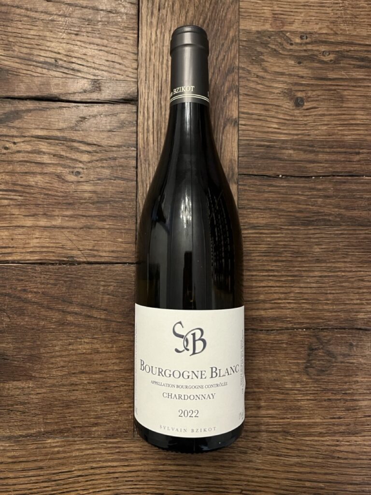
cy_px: 248
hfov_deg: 53.1
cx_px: 186
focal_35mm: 26
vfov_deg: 67.3
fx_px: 372
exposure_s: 1/50
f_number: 1.6
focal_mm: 5.1
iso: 400
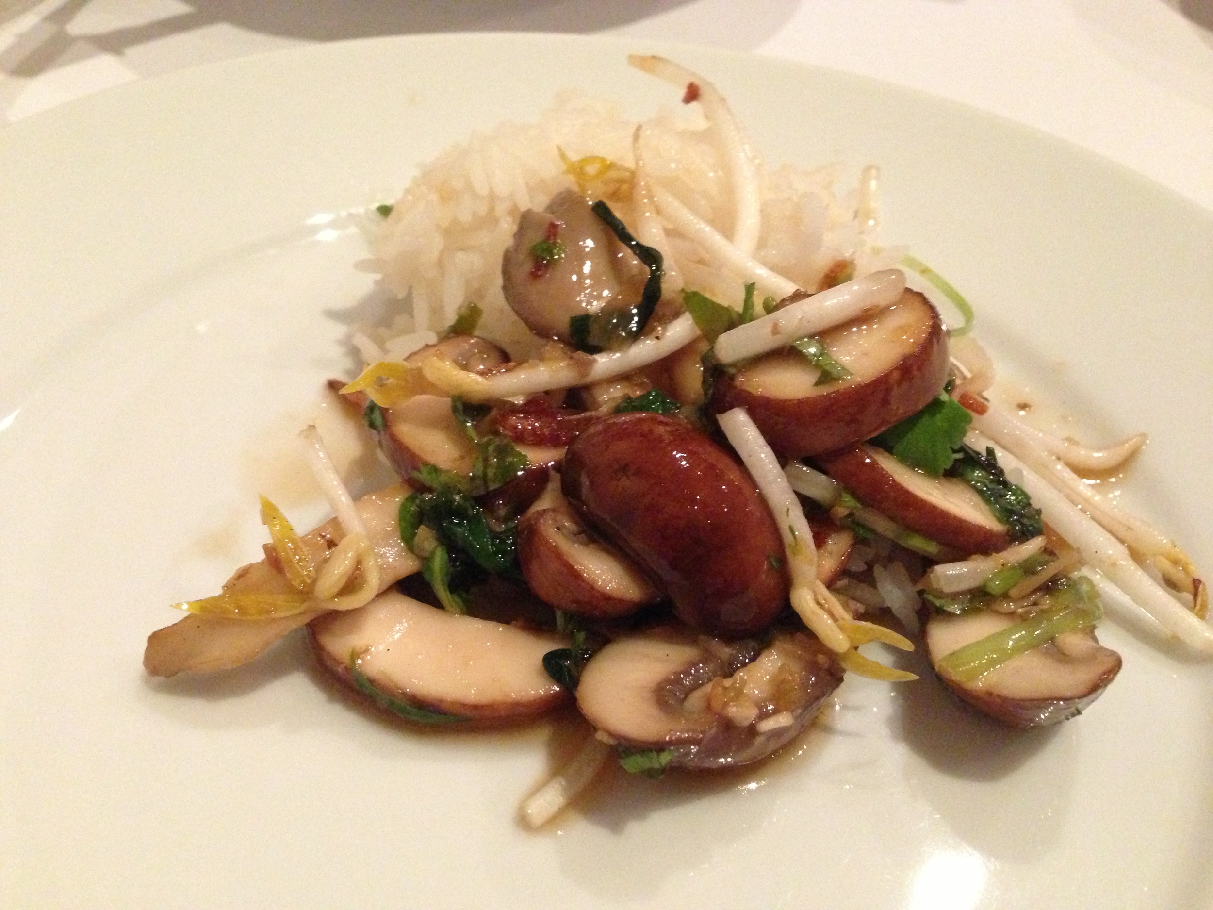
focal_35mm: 33
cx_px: 606
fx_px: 1156
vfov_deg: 42.9
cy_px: 455
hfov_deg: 55.4
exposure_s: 1/15
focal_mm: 4.13
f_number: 2.4
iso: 800
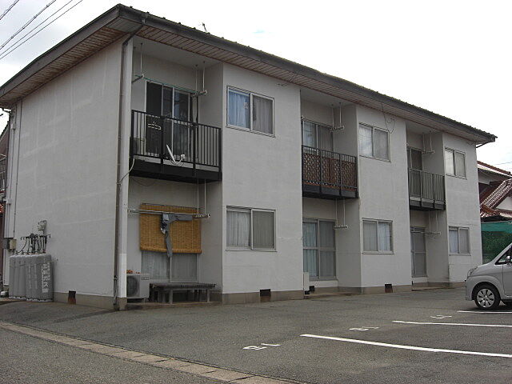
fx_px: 562
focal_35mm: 38
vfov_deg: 37.7
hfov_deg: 49.0
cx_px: 256
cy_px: 192
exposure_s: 1/640
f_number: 4
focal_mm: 7.9
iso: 80
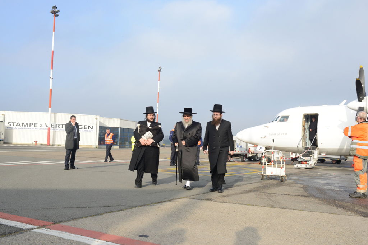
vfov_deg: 37.9
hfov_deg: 54.4
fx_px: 358
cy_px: 122
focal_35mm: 35
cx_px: 184
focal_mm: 35
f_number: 16
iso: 640
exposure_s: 1/200
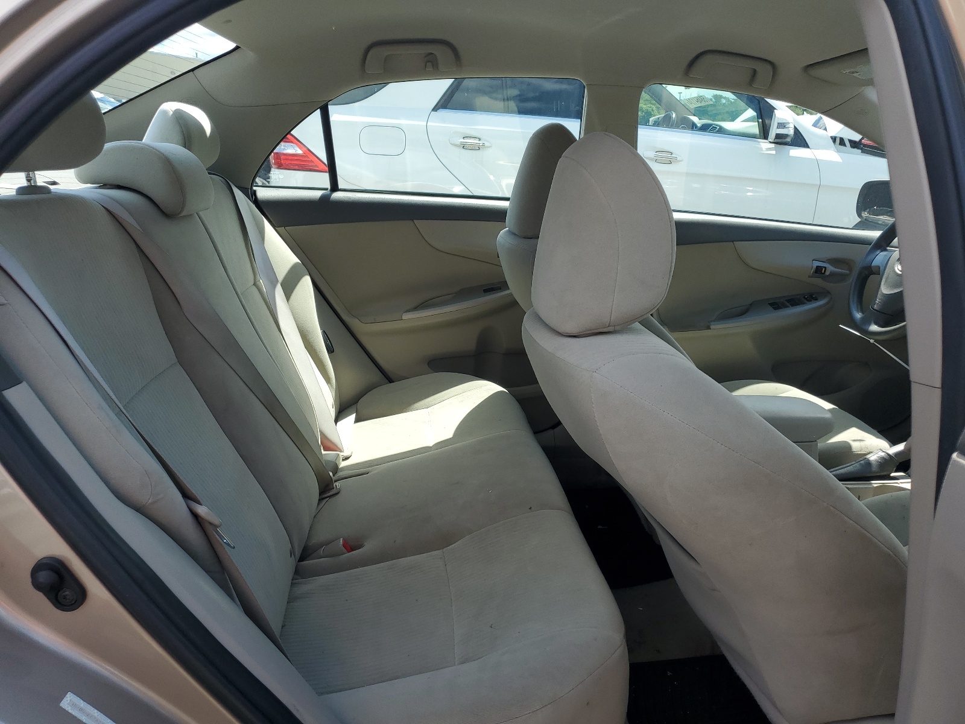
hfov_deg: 67.3
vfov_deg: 53.1
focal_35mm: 26
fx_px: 725
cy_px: 362
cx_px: 482
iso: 50
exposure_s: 1/1111
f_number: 1.5
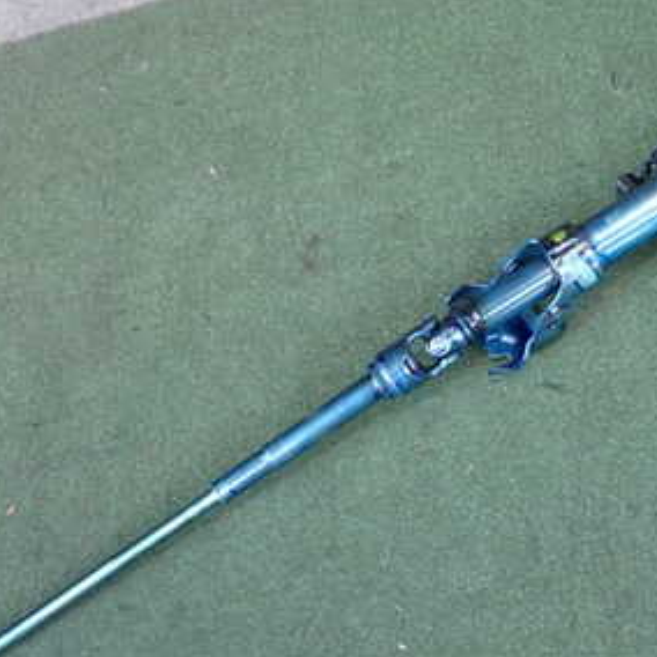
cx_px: 442
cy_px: 352
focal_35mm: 56
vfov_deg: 30.5
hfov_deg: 30.3
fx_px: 1202
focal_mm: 5.4
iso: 200
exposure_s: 1/50
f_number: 2.3
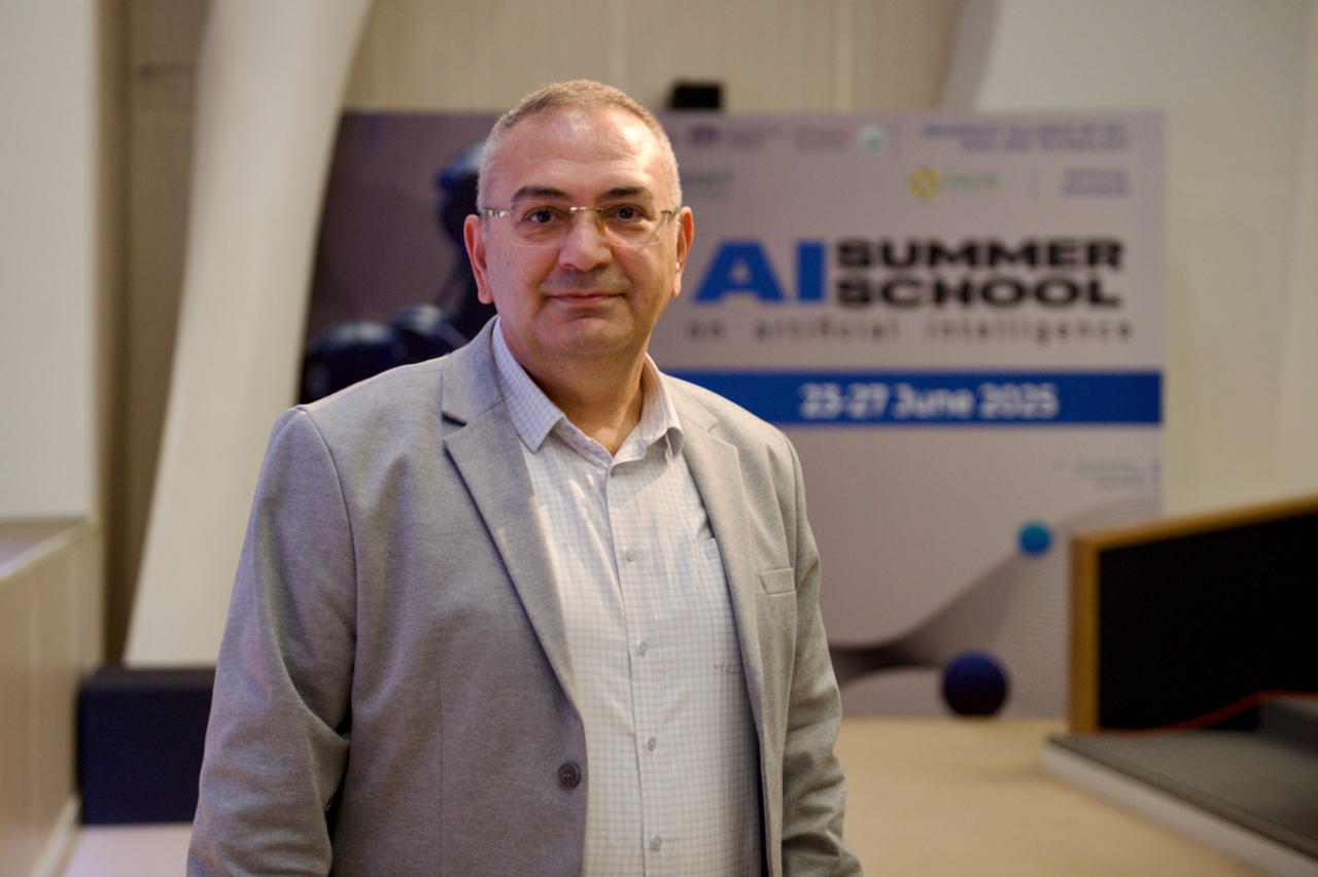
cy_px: 438
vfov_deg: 24.6
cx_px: 659
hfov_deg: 36.3
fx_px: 2012
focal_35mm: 55
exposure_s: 1/320
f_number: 2.8
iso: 800
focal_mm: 55
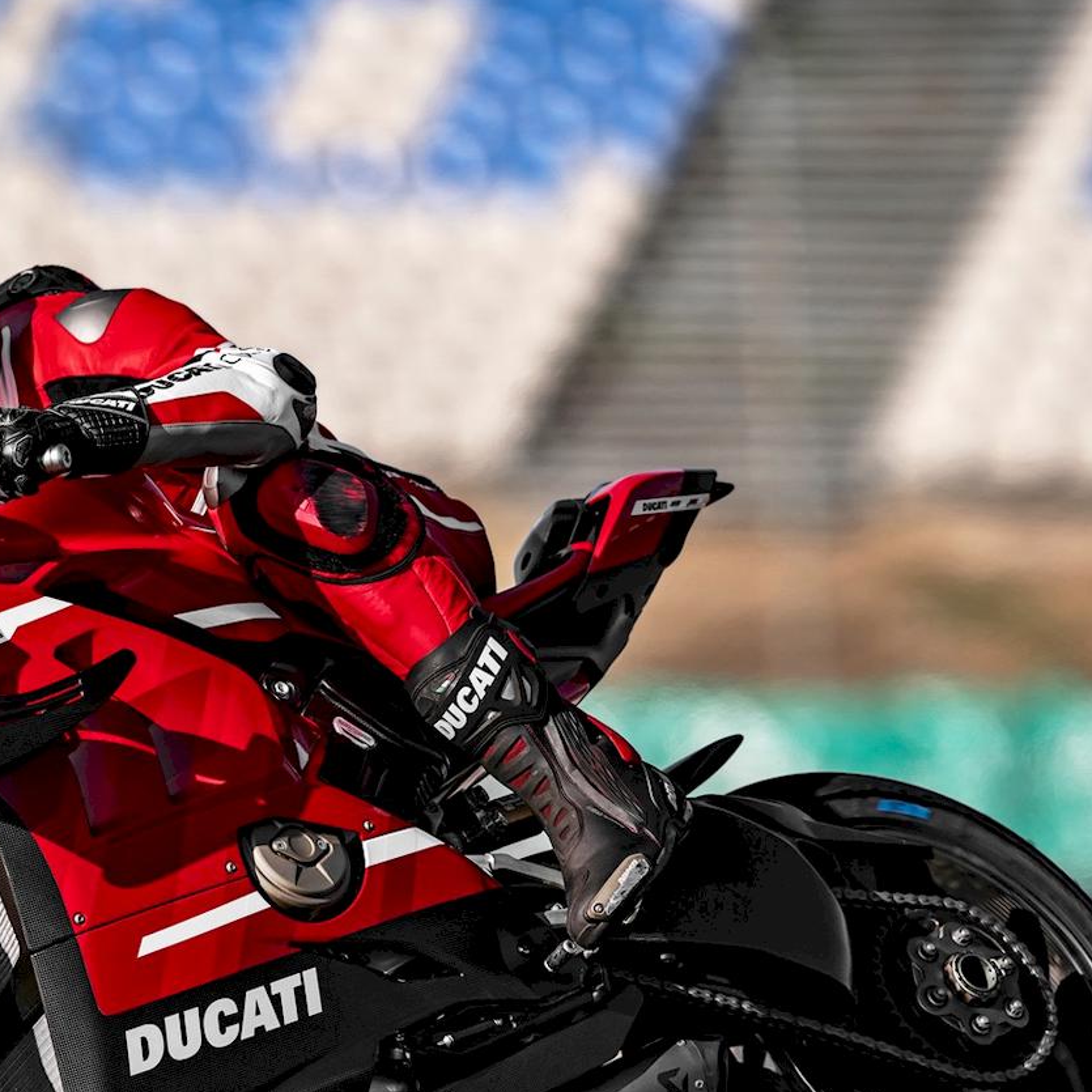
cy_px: 743
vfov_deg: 2.2
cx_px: 383
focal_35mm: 782
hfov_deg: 2.2
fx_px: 27910
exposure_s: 1/2500
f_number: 4
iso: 100
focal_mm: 400
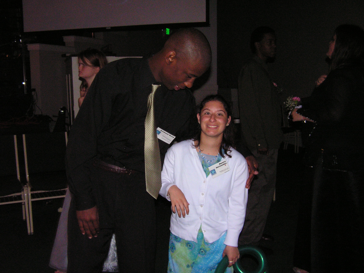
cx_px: 182
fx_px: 400
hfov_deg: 49.0
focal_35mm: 38
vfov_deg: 37.7
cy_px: 136
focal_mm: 6.3
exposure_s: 1/40
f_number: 2.8
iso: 200
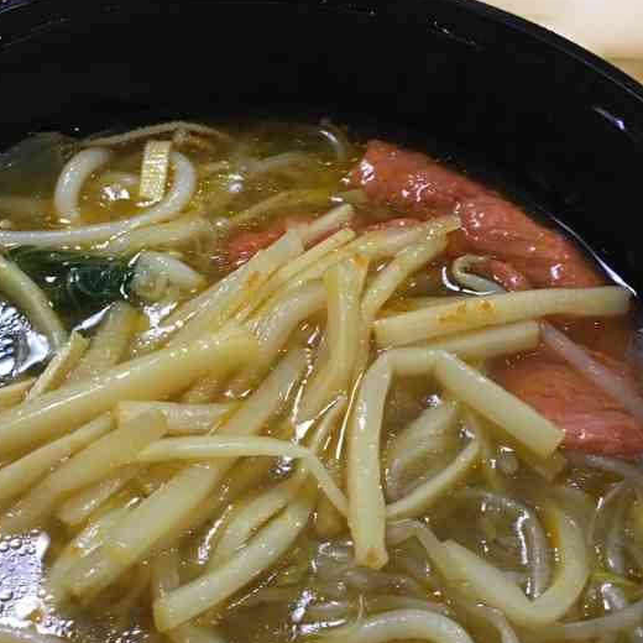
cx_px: 286
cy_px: 432
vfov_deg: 36.4
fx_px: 967
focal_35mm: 46
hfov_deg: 36.7
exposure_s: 1/10
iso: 100
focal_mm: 4.15
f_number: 2.2
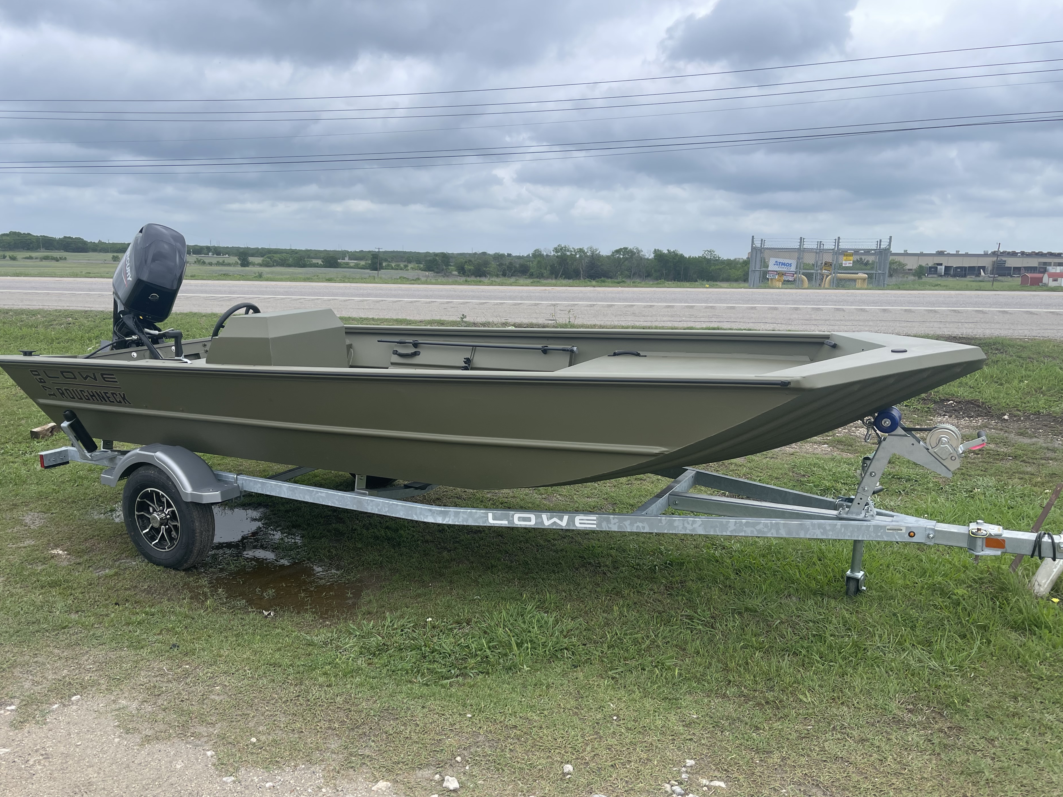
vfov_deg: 51.3
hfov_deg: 65.3
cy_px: 426
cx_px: 499
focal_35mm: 27
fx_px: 829
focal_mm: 5.1
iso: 32
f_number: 1.6
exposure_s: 1/2387
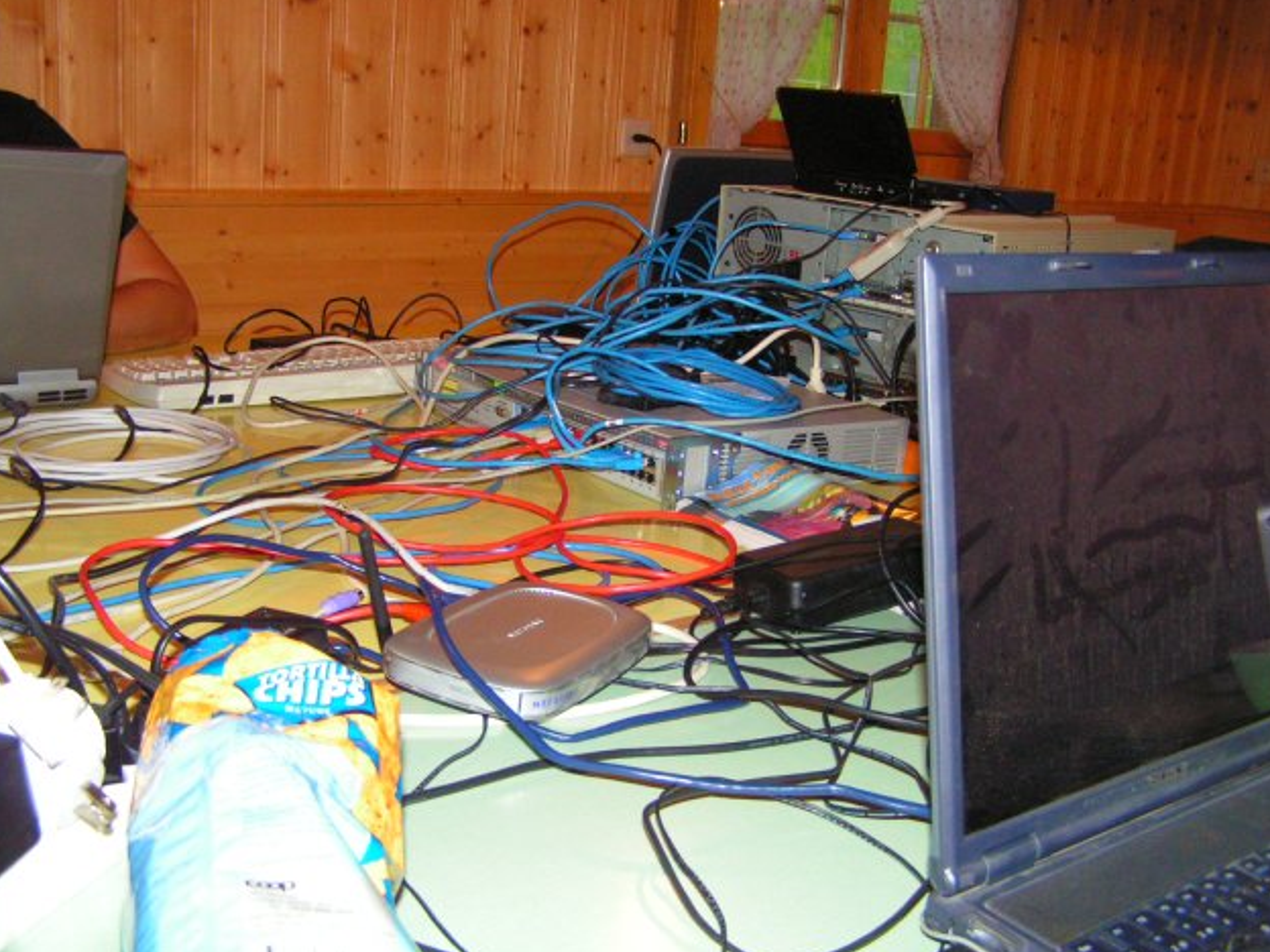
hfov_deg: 47.9
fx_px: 1431
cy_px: 474
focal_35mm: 39
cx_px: 643
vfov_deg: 36.8
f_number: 2.8
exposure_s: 1/40
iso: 200
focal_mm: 6.3
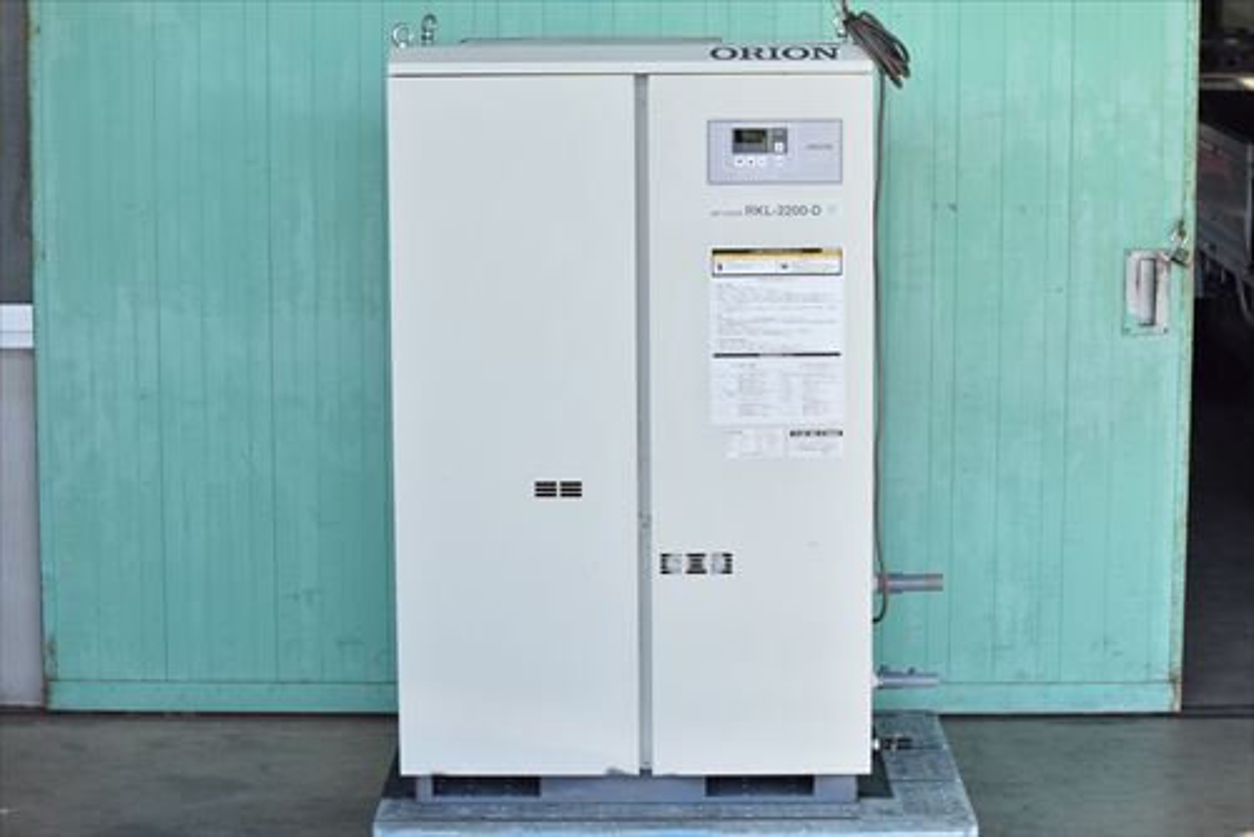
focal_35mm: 82
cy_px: 418
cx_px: 627
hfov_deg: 24.6
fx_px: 2875
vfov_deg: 16.6
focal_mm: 55
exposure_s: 1/800
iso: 1250
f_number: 6.3
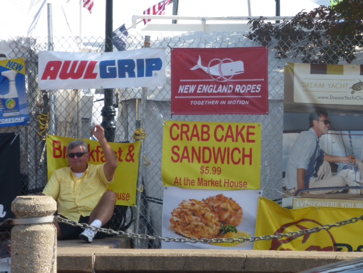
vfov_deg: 6.3
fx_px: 2475
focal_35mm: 236
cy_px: 136
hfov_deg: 8.4
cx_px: 182
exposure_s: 1/320
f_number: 5.6
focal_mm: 38.2
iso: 100
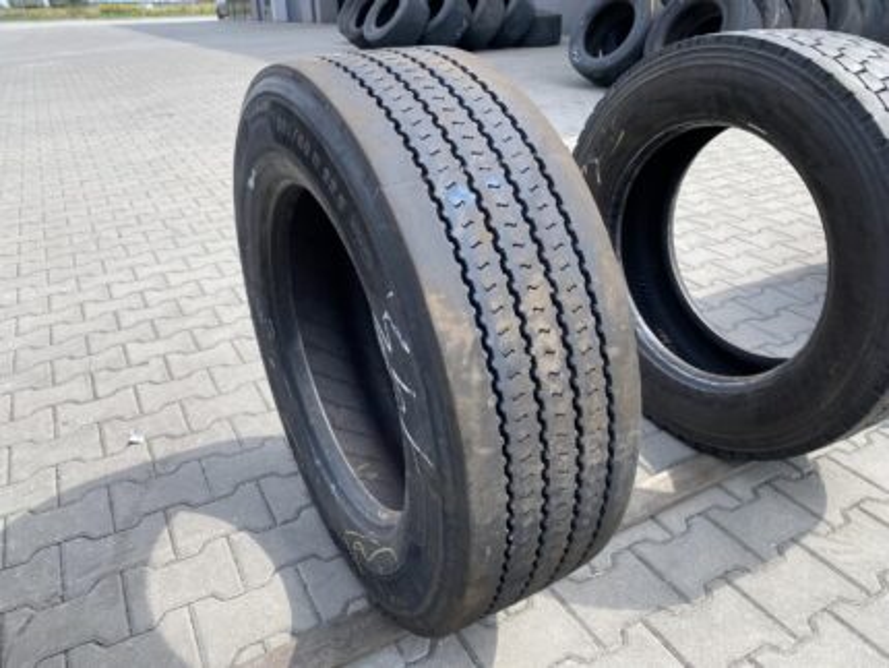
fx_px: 668
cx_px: 444
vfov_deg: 53.1
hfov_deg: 67.3
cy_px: 334
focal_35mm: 26
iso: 32
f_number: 1.8
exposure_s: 1/905
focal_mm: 4.25
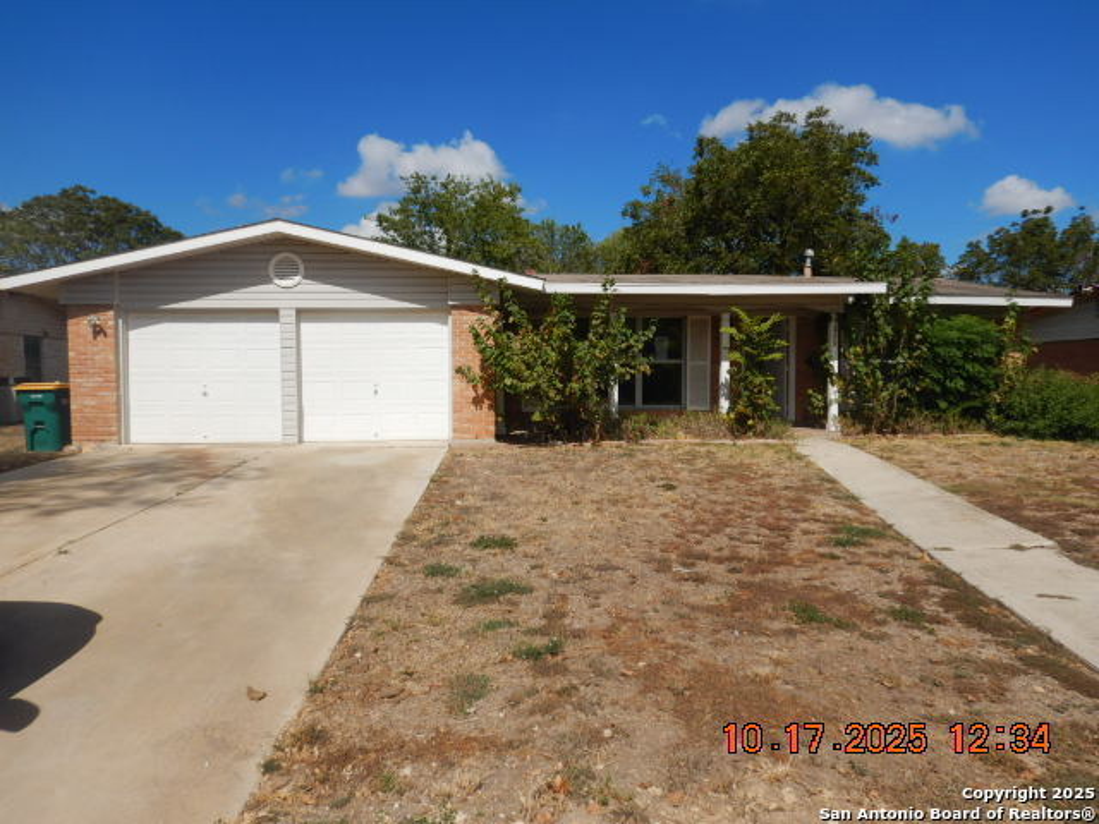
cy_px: 412
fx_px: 762
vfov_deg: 56.8
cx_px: 550
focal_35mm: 24
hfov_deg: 71.6
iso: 125
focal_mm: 4.3
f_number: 8.2
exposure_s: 1/500
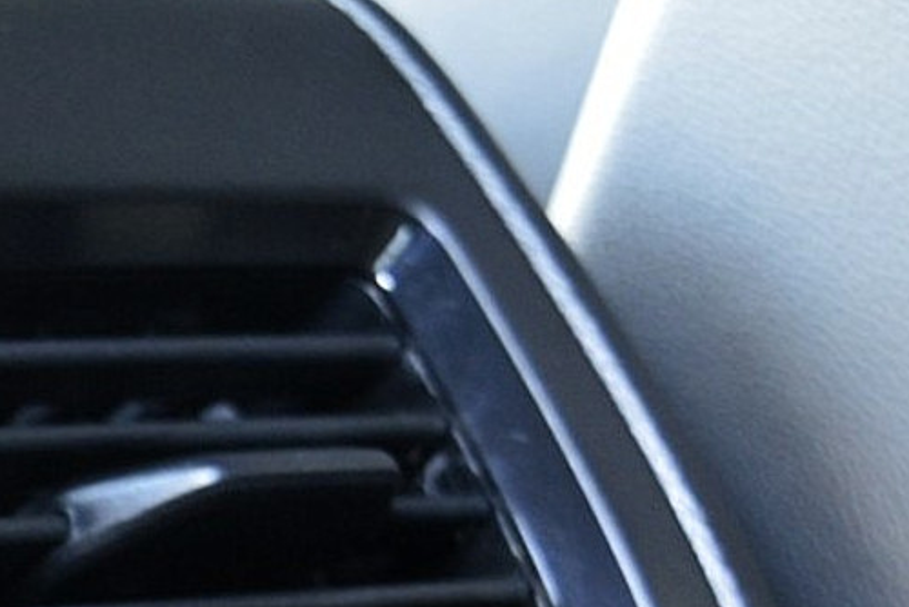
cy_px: 829
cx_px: -325
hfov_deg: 13.6
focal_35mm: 144
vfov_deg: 9.4
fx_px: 3636
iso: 800
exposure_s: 1/10
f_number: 4
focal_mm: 25
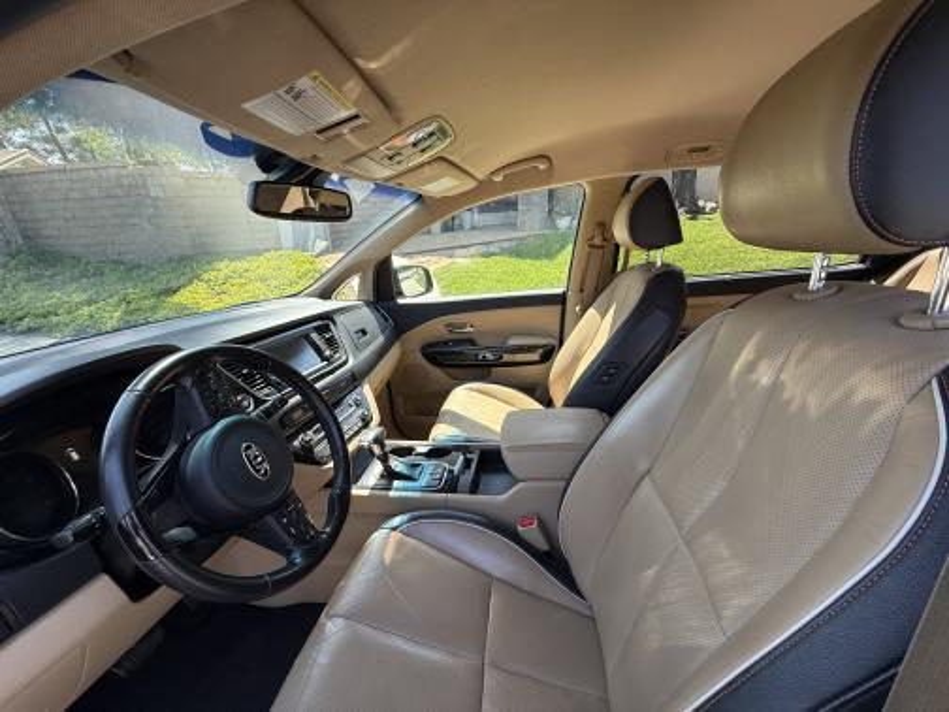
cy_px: 356
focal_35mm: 14
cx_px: 474
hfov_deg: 102.1
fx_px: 384
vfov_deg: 85.7
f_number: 2.2
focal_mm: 2.22
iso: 64
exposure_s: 1/236
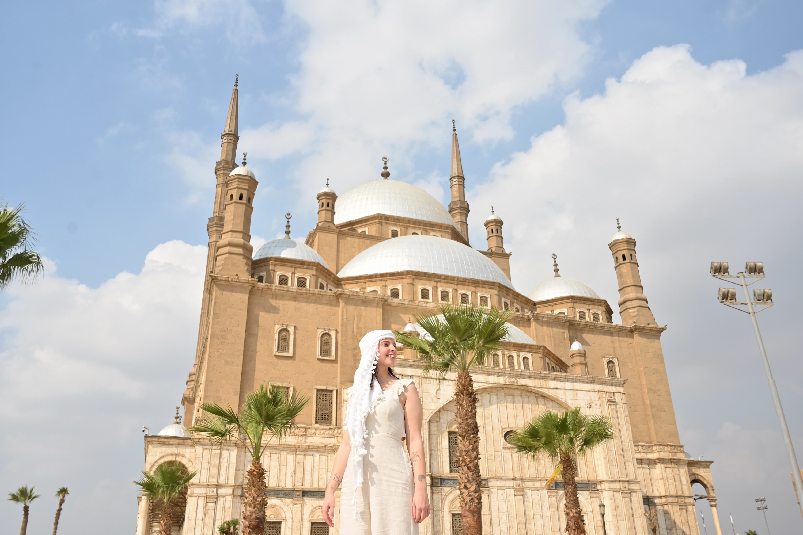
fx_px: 658
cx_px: 402
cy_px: 268
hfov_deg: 62.8
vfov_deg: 44.3
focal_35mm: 30
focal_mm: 29.5
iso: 100
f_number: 5.6
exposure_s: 1/640
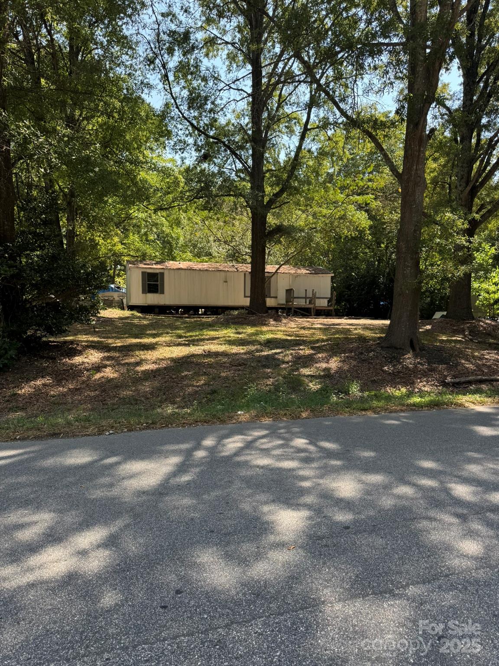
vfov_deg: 71.6
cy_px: 333
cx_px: 250
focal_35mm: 24
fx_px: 461
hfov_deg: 56.8
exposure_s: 1/715
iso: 80
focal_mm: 6.76
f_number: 1.78
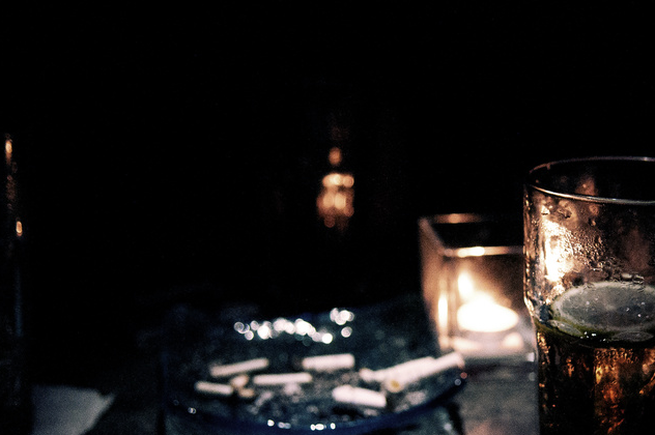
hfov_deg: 29.4
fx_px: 1236
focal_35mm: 68
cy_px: 302
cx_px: 451
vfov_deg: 19.9
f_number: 2.8
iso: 6400
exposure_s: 1/60
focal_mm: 28
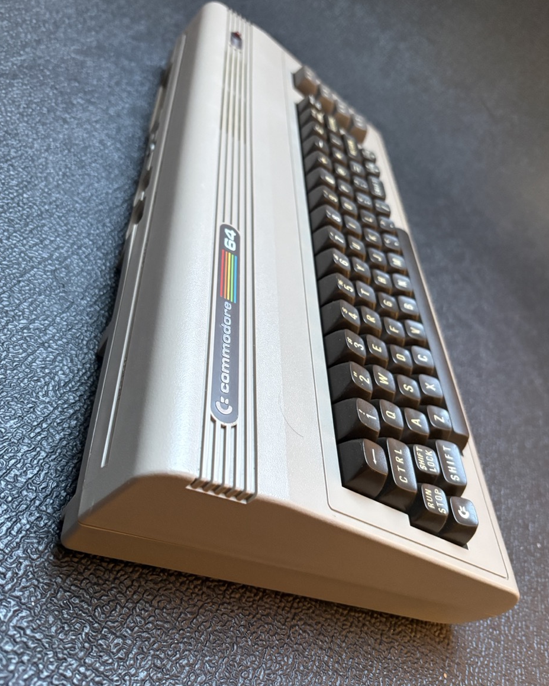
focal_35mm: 28
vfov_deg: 62.1
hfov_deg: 51.5
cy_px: 317
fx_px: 569
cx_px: 277
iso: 500
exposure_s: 1/52
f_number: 1.6
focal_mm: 5.96
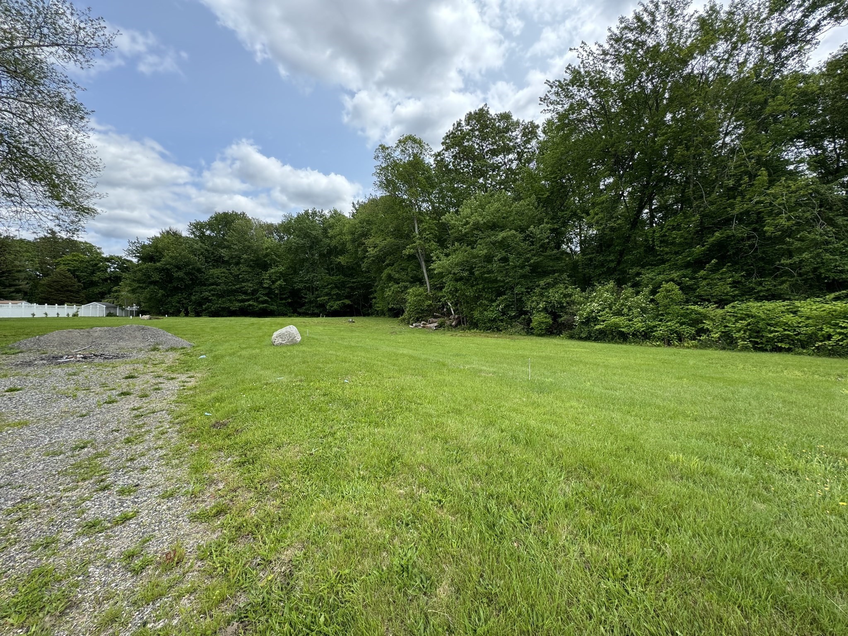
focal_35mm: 14
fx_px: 343
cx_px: 424
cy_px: 318
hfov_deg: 102.1
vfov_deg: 85.7
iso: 40
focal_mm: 2.22
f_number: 2.2
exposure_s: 1/354
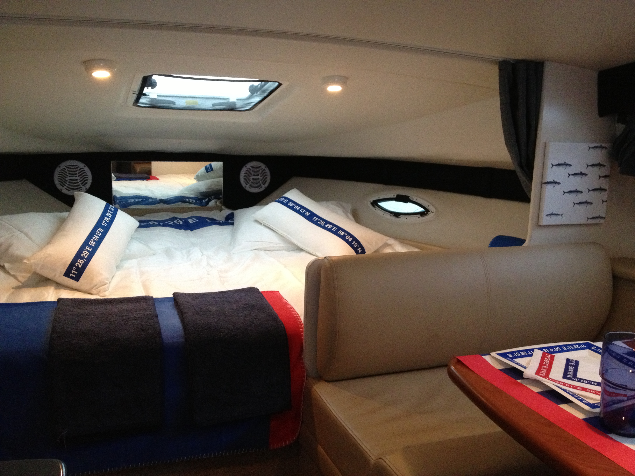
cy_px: 238
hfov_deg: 52.6
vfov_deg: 40.7
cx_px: 318
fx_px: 642
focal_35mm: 35
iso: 400
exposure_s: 1/15
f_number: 2.4
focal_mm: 4.28
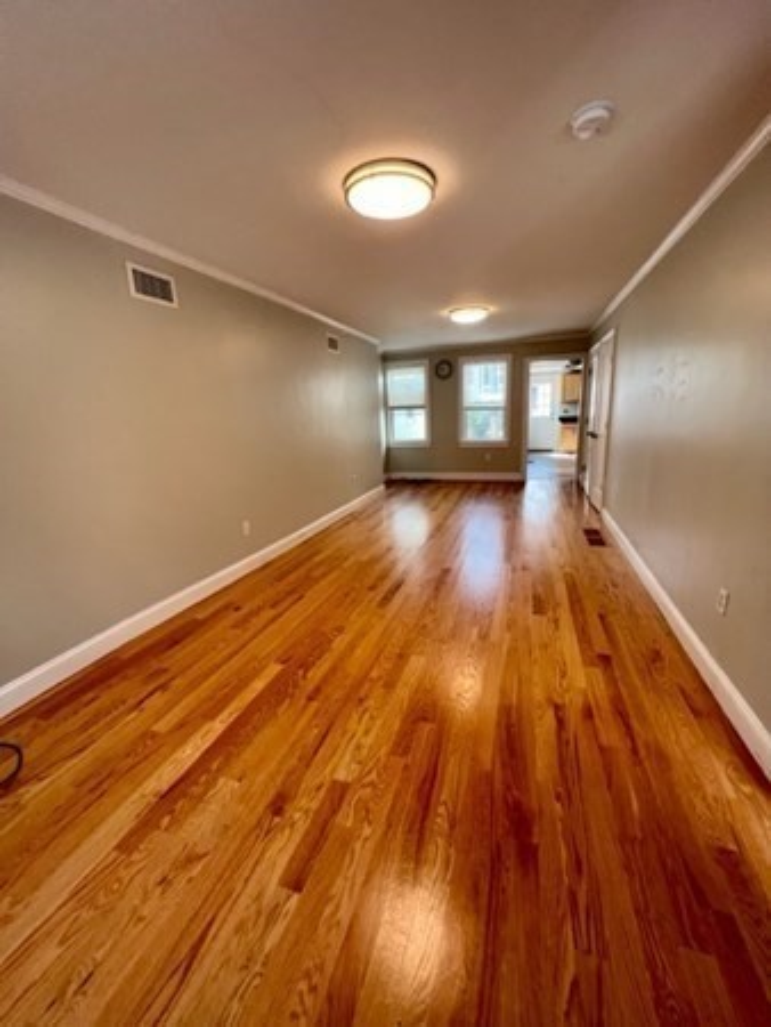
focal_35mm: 13
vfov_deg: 106.2
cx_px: 386
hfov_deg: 90.0
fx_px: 386
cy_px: 514
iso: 125
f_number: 1.8
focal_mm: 1.57
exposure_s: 1/120
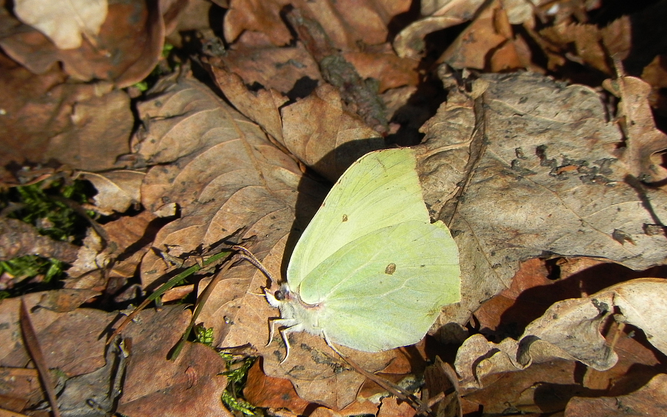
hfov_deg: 2.9
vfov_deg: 1.8
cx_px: 334
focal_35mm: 721
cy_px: 239
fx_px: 13106
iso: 160
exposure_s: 1/387
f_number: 7.1
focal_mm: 120
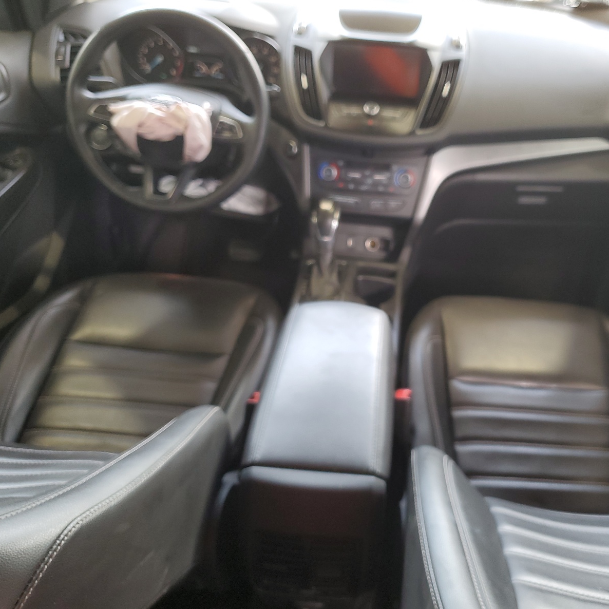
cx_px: 376
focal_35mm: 31
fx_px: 617
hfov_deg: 52.0
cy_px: 306
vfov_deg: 52.5
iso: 62
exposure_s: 1/60.2
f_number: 1.5
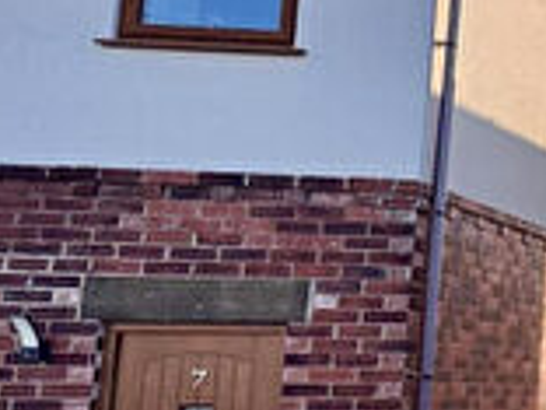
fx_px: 994
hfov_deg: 17.2
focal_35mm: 63
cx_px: 1186
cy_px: 293
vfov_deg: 23.1
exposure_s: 1/587
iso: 50
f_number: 2.2
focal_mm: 2.22
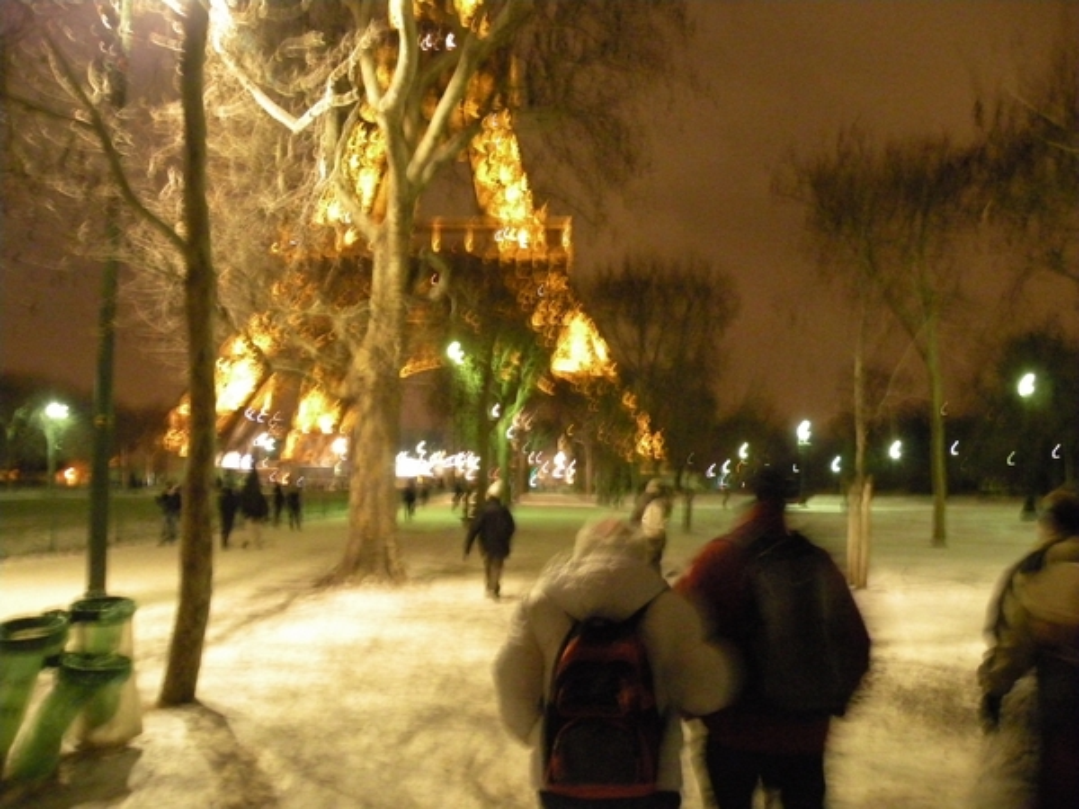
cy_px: 404
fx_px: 842
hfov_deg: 65.3
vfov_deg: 51.4
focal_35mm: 27
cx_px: 540
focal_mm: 4.7
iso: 800
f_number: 2.8
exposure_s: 1/5.3
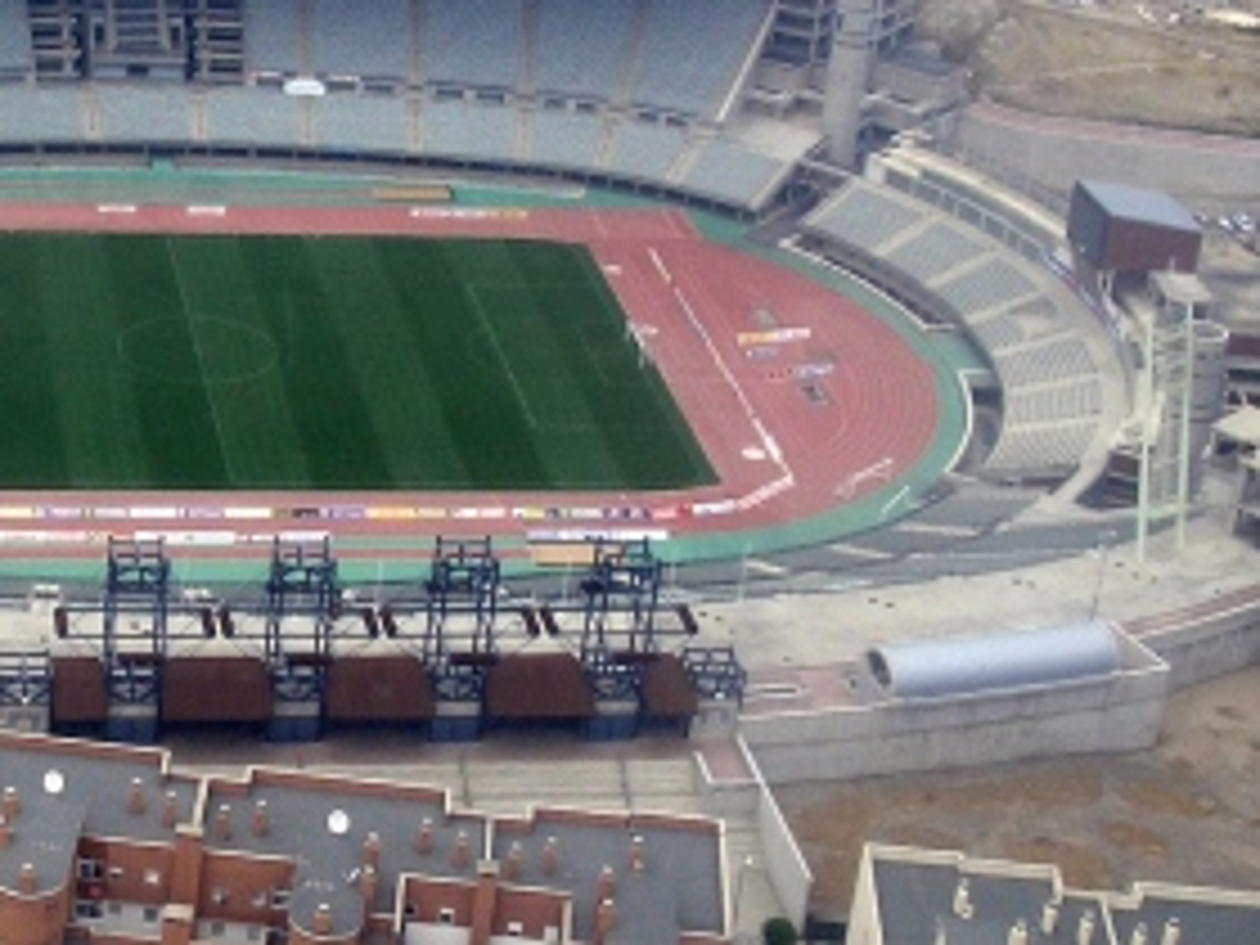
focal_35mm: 75
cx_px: 144
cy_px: 184
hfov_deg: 25.3
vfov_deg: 19.4
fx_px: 2730
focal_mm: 5.8
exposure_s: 1/500
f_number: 4.3
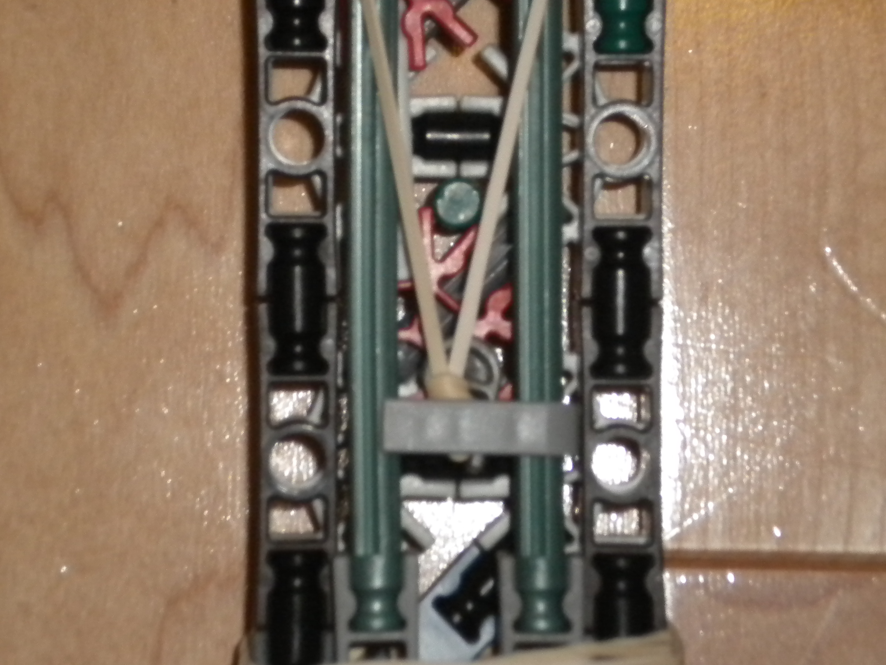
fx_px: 4146
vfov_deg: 9.2
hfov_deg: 12.2
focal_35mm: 162
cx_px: 436
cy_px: 242
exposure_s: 1/60
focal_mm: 18.9
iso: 400
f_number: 5.9
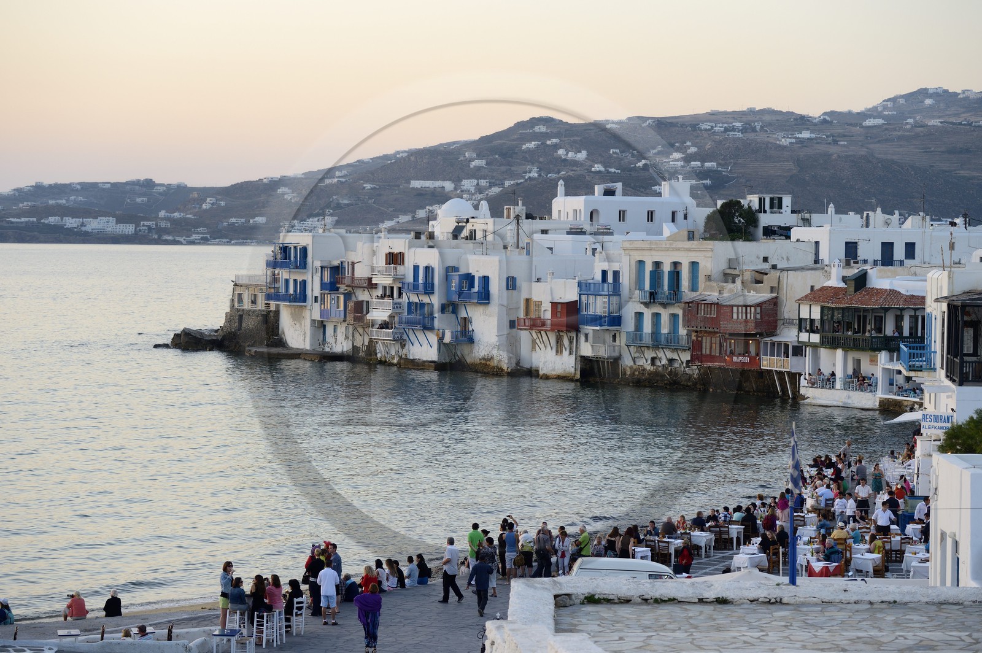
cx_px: 491
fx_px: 2453
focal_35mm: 90
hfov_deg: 22.6
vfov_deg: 15.2
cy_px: 326
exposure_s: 1/160
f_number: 4.5
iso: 400
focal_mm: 90
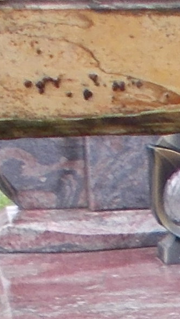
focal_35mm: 222
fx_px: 1883
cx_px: 421
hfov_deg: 5.3
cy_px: 654
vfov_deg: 9.1
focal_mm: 4.6
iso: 80
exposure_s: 1/30
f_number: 3.2
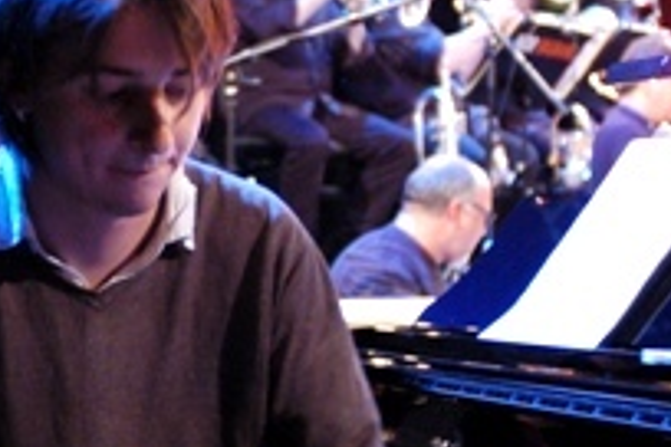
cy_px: 145
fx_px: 2145
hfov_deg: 17.6
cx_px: 145
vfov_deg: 11.9
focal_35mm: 115
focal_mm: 35
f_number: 2.8
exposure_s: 1/60
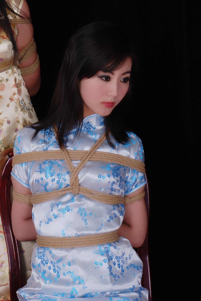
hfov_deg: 13.1
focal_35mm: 105
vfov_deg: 19.4
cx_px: 100
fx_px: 877
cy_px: 150
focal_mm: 70
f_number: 10
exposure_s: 1/8
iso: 100
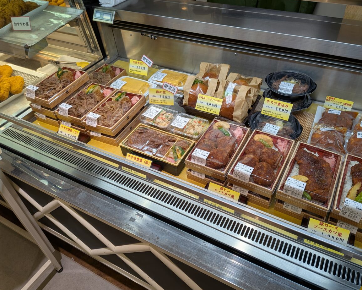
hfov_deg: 65.8
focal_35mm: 26
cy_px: 145
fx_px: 279
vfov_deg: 55.0
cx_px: 200
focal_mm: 4.53
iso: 28
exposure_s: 1/118
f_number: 1.7
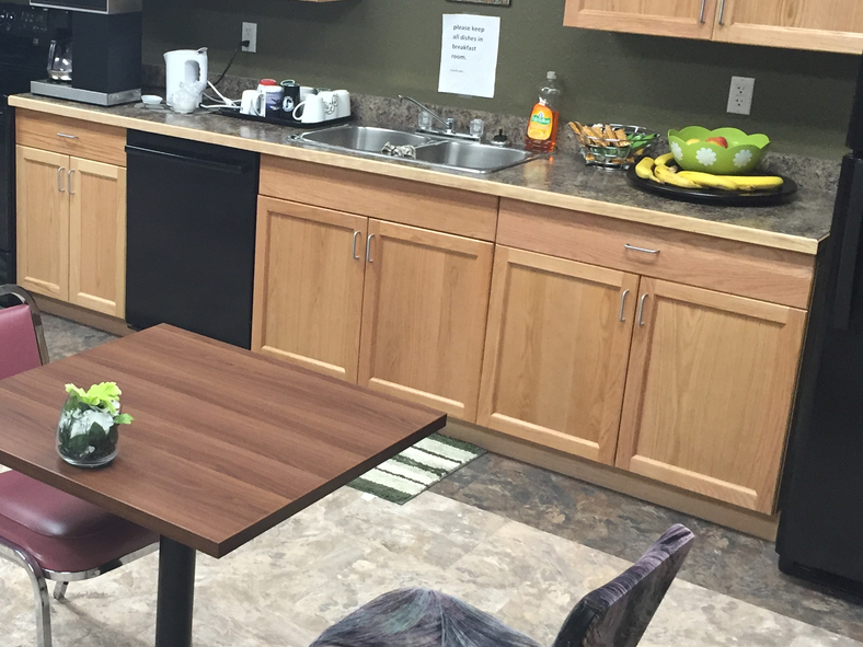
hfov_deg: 35.2
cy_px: 278
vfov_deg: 27.5
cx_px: 196
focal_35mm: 53
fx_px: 1321
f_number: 2.2
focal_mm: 4.15
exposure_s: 1/30
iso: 100
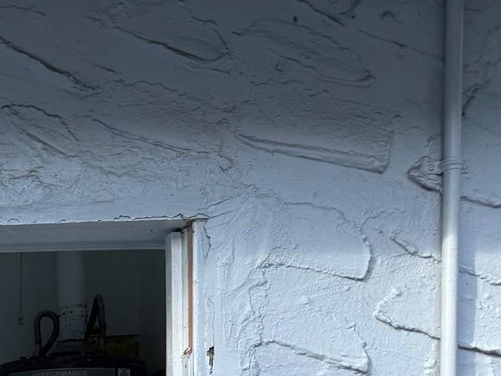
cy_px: 592
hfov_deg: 21.3
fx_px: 1100
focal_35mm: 76
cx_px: -263
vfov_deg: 17.2
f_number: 1.78
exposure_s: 1/878
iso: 80
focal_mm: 6.76
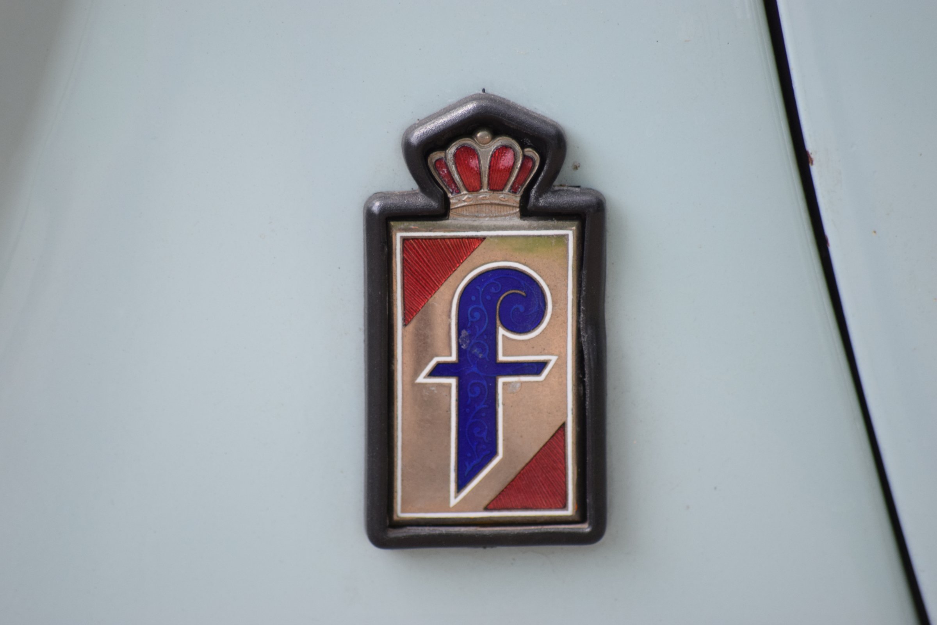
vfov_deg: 3.1
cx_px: 468
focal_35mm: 450
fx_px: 11712
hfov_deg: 4.6
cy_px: 312
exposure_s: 1/640
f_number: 5.6
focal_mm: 300
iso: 800
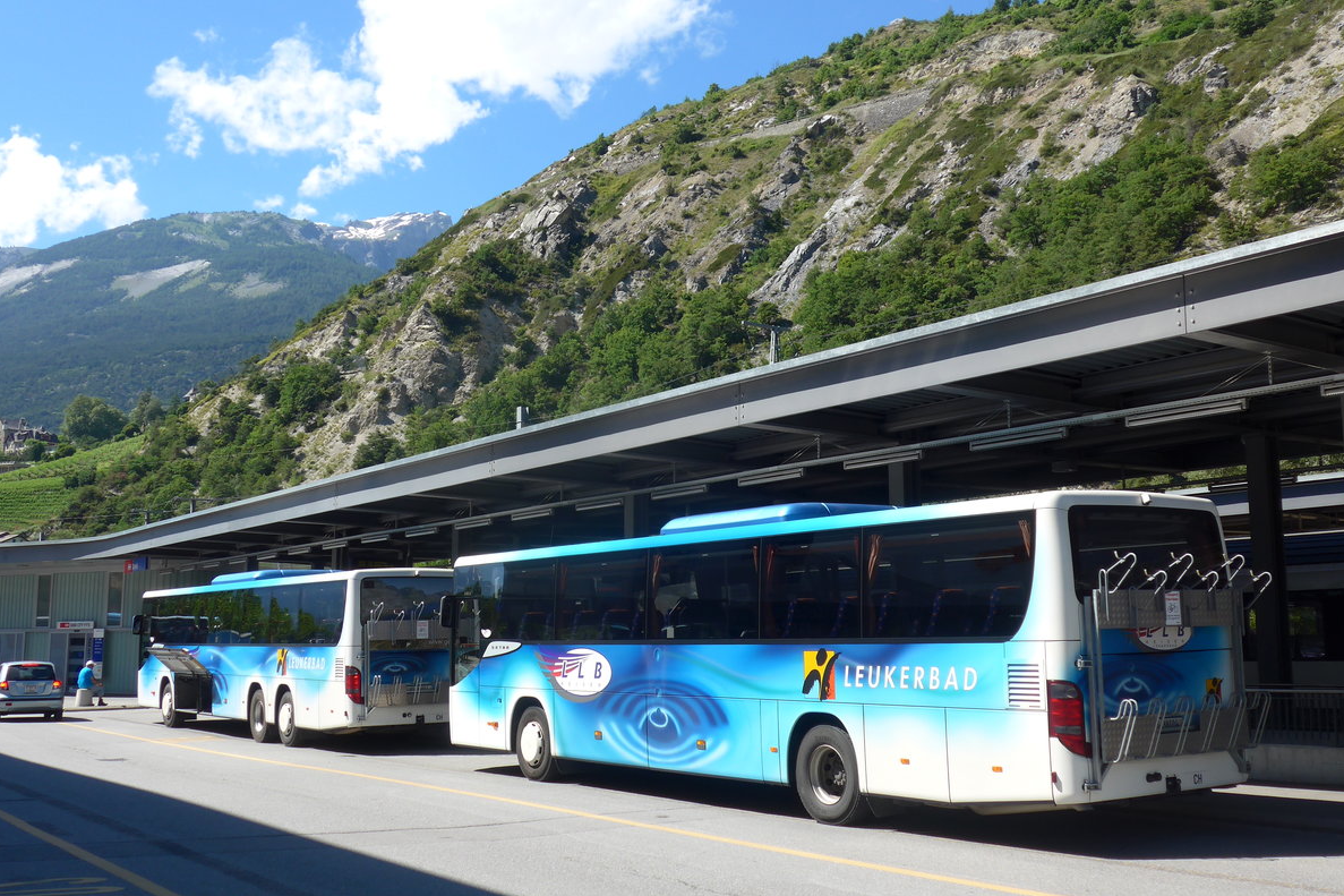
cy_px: 410
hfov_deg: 47.4
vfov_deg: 32.6
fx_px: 1530
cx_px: 676
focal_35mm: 41
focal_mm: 8
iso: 80
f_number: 2.8
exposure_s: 1/1000
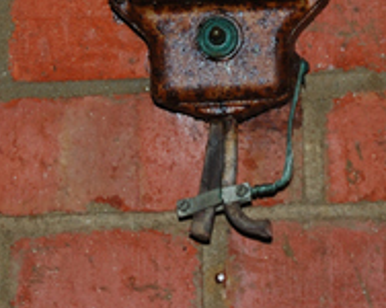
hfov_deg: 6.5
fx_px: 3355
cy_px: -166
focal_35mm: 294
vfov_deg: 5.2
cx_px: 462
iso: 100
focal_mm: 56
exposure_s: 1/60
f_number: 5
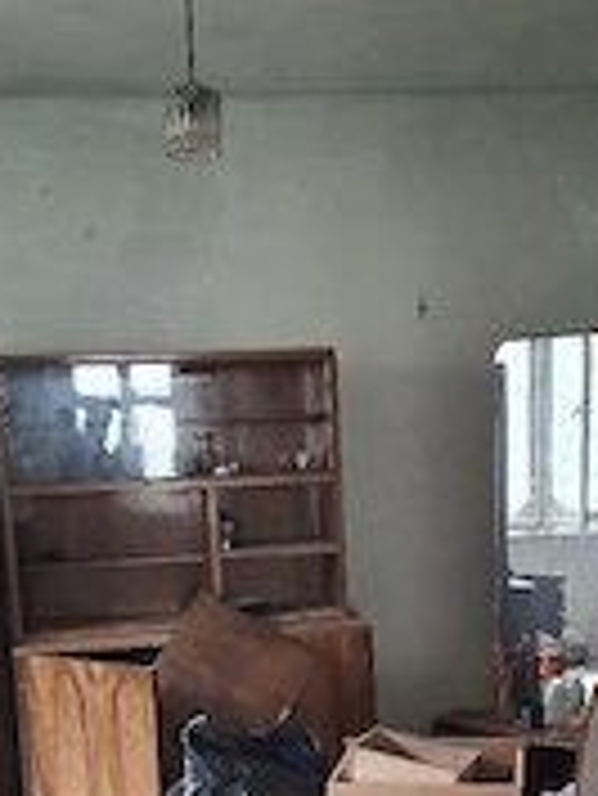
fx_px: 1196
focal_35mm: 52
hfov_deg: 28.0
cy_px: 643
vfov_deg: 35.5
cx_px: 333
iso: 250
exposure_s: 1/50
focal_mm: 5.54
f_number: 1.8
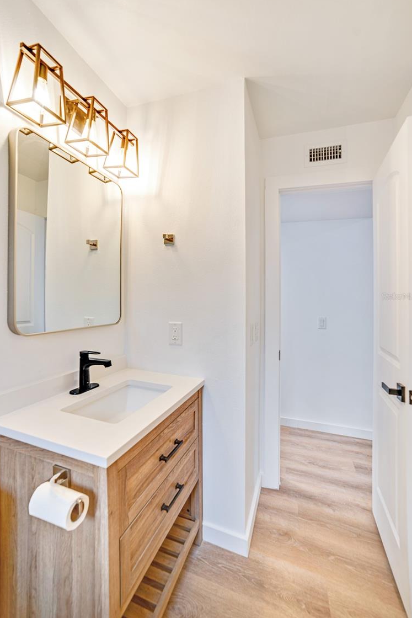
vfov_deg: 100.3
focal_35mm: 15
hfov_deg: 77.3
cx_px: 198
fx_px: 257
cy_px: 296
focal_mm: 14
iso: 100
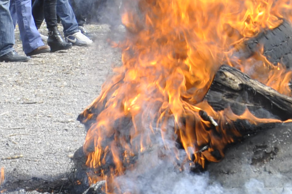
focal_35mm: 218
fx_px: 1766
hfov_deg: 9.2
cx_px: 430
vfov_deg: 6.2
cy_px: -155
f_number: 8
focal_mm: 32
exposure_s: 1/160
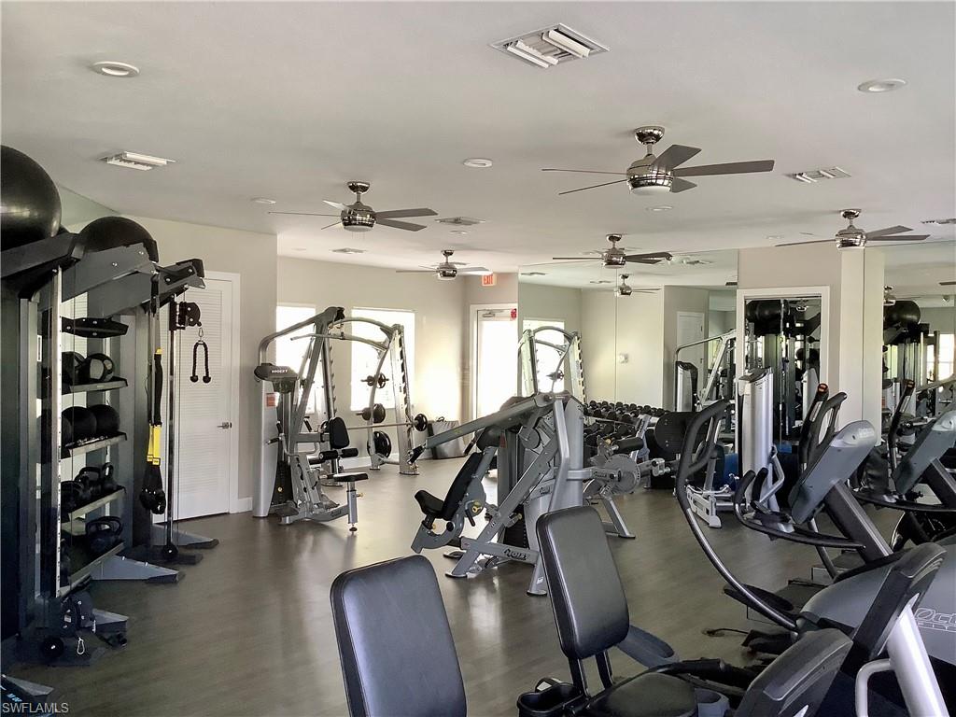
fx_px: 856
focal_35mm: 31
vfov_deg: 45.4
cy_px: 358
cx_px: 478
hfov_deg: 58.4
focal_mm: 3.3
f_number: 2.4
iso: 160
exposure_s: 1/60
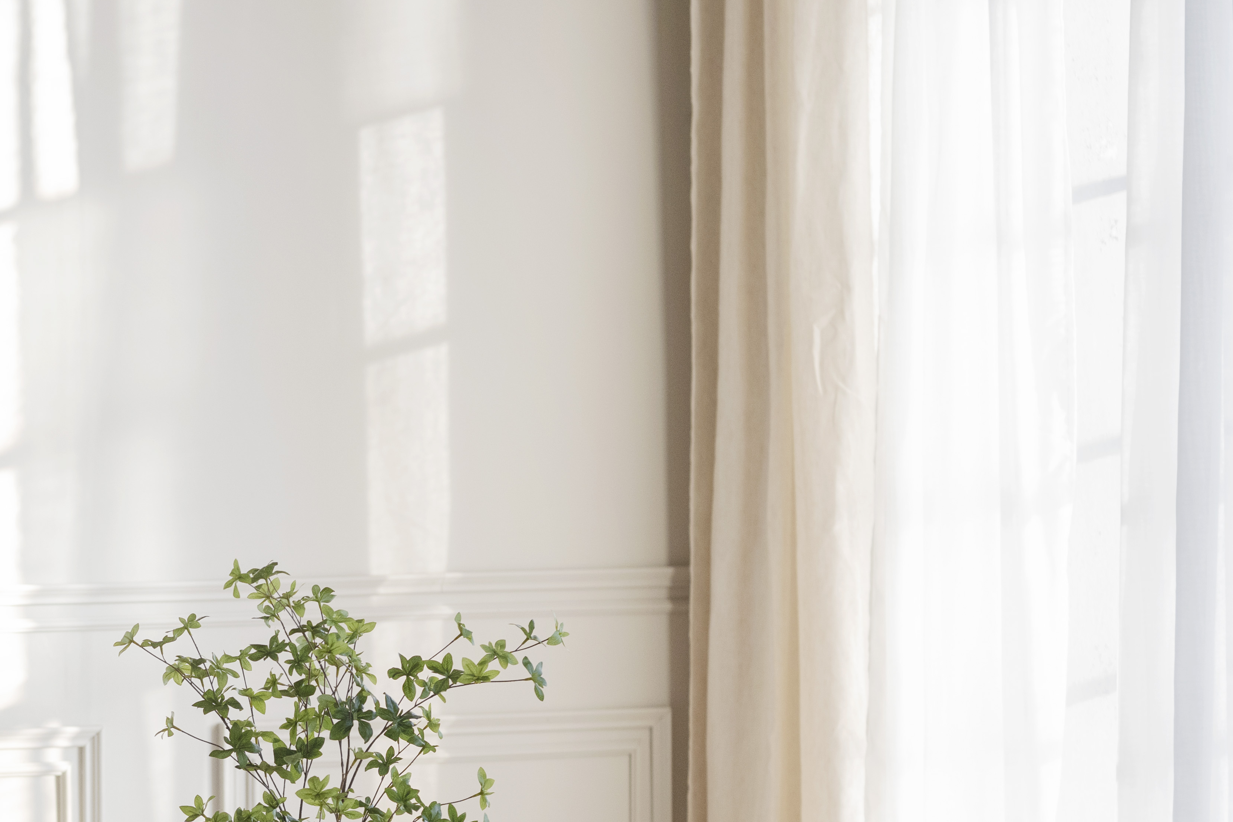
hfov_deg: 9.6
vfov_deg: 6.5
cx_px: -228
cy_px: 713
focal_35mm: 211
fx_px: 7226
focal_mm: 85
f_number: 2.8
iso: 320
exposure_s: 1/500
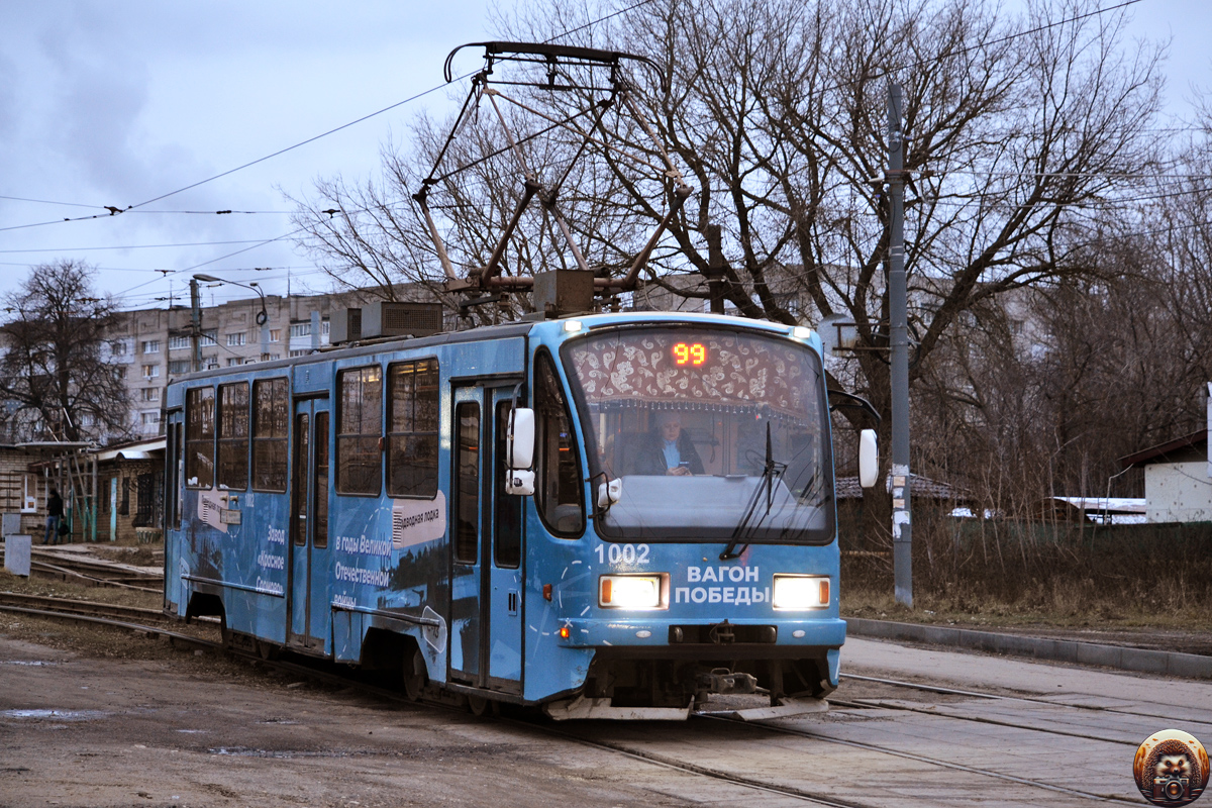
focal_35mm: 82
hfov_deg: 24.6
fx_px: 2777
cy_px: 404
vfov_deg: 16.6
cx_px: 606
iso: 800
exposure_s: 1/20
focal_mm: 55
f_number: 4.5
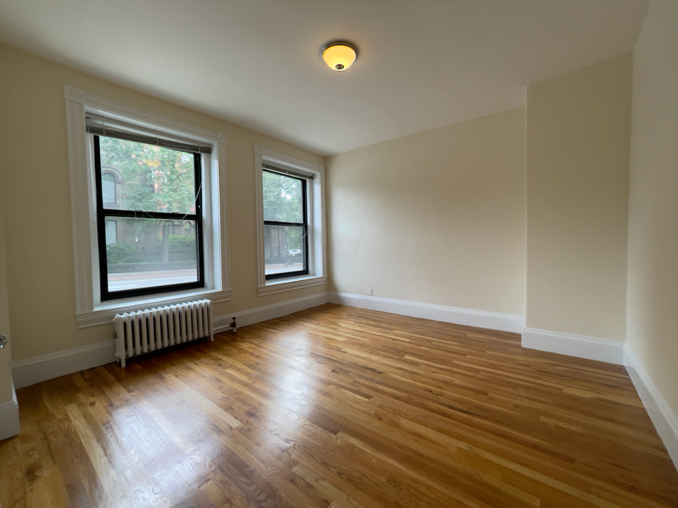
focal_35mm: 13
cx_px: 339
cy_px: 254
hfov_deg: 106.2
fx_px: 255
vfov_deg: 89.9
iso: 100
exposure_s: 1/120
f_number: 2.4
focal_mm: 1.54
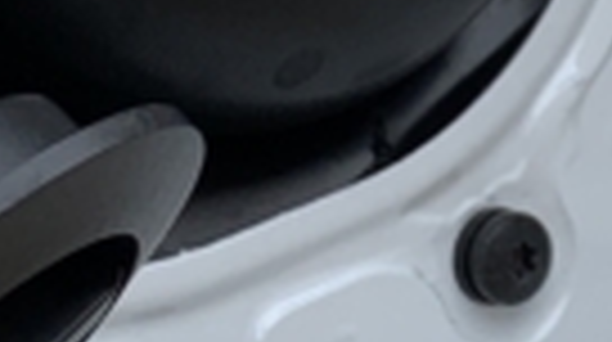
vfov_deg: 5.5
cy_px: -268
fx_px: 3484
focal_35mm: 215
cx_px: 950
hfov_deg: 9.7
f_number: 1.8
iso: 25
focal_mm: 4.25
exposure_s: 1/1043
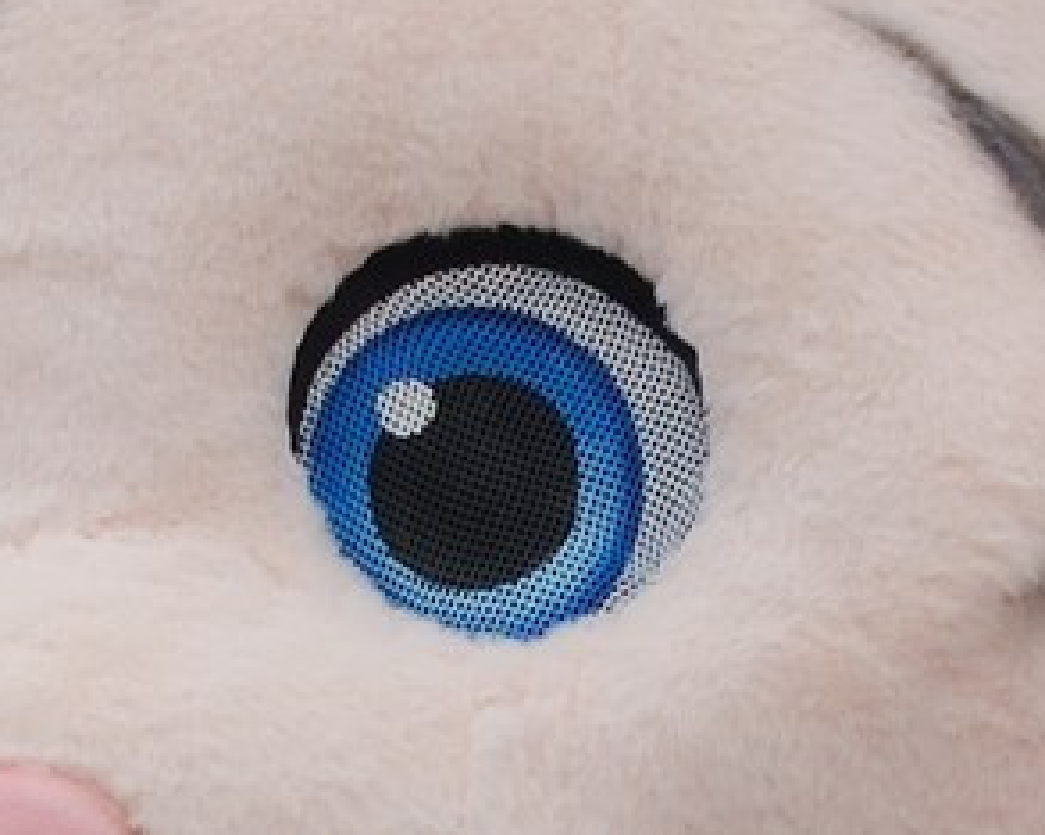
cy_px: 1415
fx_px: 6089
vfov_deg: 7.6
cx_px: 781
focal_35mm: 197
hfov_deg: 9.8
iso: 400
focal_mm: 16
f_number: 5
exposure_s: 1/1000
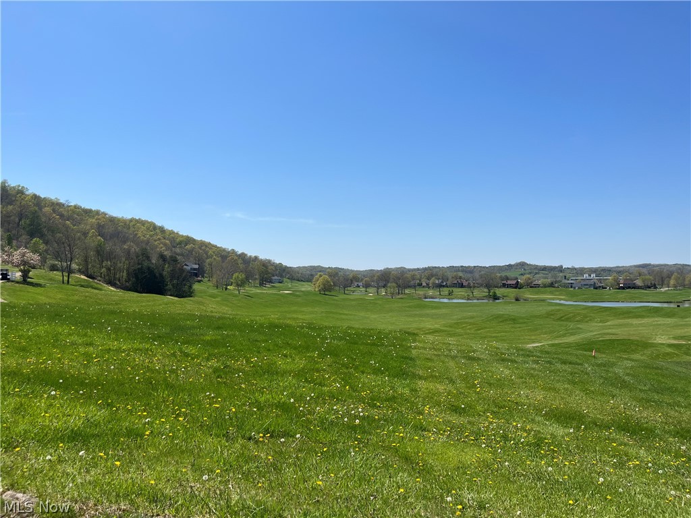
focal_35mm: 26
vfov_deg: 53.1
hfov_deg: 67.3
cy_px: 259
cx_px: 346
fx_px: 519
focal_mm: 5.1
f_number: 1.6
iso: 50
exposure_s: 1/5319
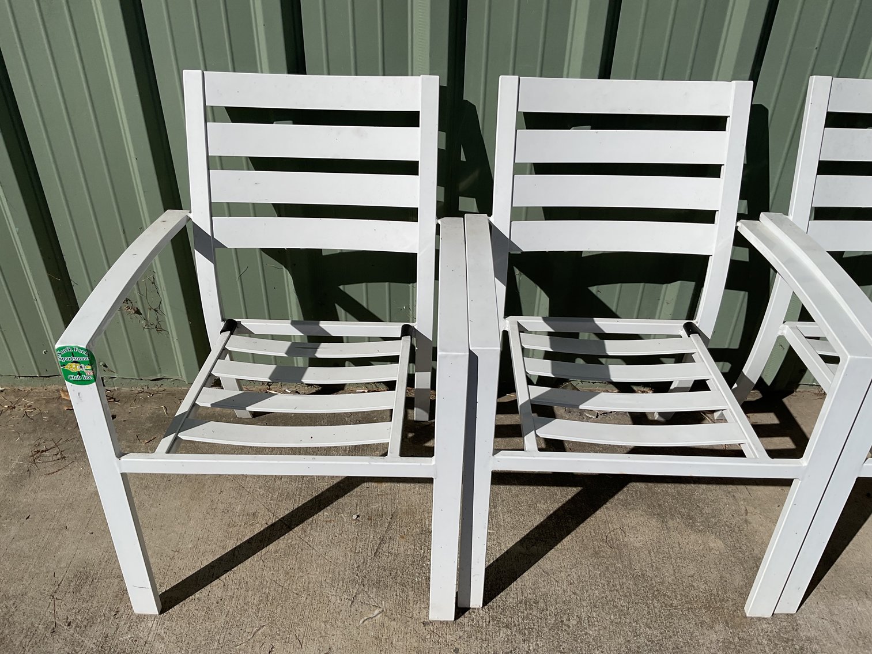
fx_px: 731
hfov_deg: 61.7
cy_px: 327
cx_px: 436
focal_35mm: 29
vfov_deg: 48.2
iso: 16
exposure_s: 1/7407
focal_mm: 3
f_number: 1.8
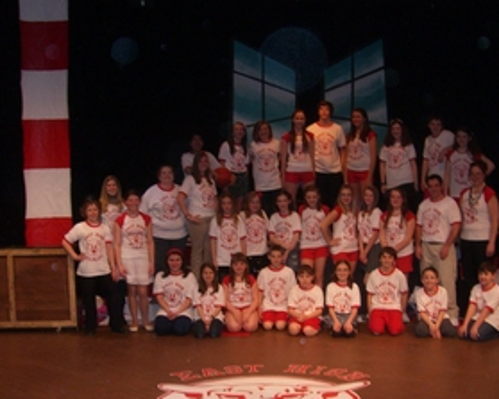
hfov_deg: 35.9
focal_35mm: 52
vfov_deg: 29.1
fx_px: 768
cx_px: 287
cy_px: 212
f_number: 2.7
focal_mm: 6.2
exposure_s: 1/60
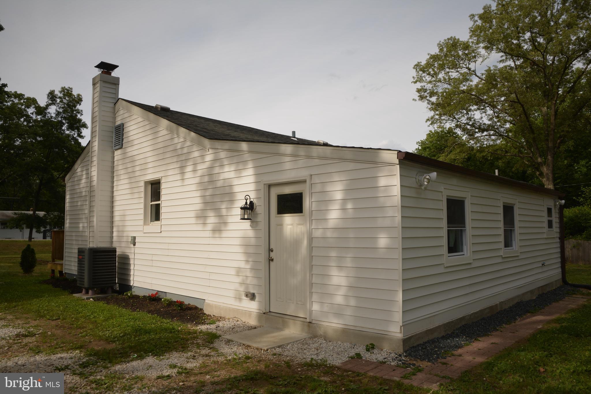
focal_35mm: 26
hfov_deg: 70.4
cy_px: 197
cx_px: 296
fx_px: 419
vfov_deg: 50.4
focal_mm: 17
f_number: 9
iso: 100
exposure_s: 1/200
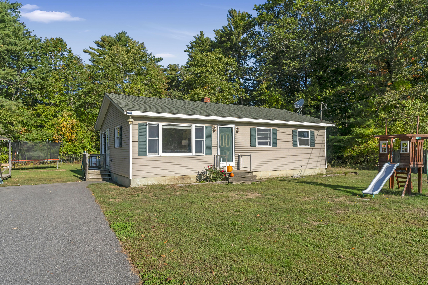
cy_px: 142
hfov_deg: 76.1
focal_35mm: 23
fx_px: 273
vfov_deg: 55.1
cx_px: 214
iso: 800
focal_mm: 23
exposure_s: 1/4000
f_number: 8
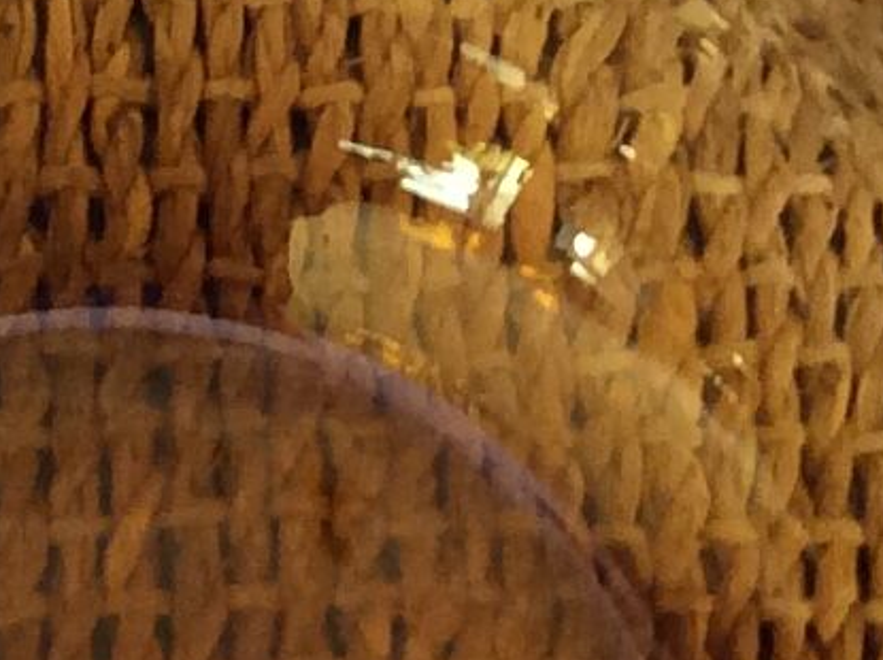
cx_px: 366
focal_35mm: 200
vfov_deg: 7.4
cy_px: -47
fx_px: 5094
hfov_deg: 9.9
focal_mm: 3.3
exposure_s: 1/25
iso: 100
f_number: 2.4
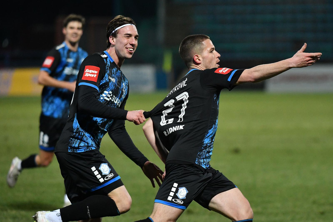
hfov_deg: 7.9
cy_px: 111
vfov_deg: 5.3
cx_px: 166
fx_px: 2405
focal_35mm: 260
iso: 4000
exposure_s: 1/1250
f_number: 4
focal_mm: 260
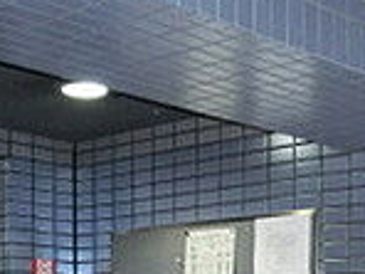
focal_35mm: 97
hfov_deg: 20.2
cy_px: 439
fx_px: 1023
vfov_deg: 14.1
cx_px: 178
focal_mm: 4.24
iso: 400
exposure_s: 1/30
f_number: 3
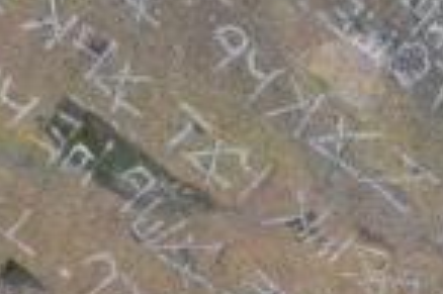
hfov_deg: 7.4
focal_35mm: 279
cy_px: 221
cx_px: 258
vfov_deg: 4.9
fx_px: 3429
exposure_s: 1/180
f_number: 9.5
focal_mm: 47
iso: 400
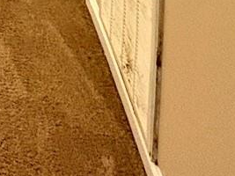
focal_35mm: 84
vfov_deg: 12.0
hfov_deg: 17.1
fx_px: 570
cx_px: -234
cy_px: -306
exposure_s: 1/60
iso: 250
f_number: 2.2
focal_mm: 2.22
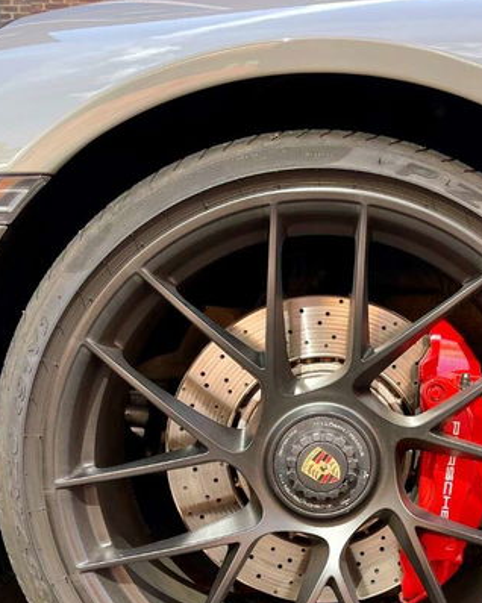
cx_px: 355
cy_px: 415
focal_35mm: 49
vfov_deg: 37.5
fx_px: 874
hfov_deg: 30.4
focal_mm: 5.1
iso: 32
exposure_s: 1/314
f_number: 1.6
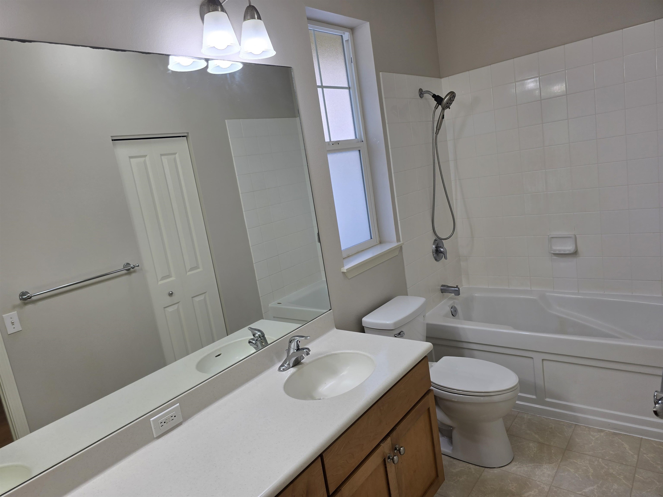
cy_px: 248
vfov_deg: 58.9
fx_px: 441
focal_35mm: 23
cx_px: 332
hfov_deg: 73.9
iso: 40
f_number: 1.7
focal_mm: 6.3
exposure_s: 1/120
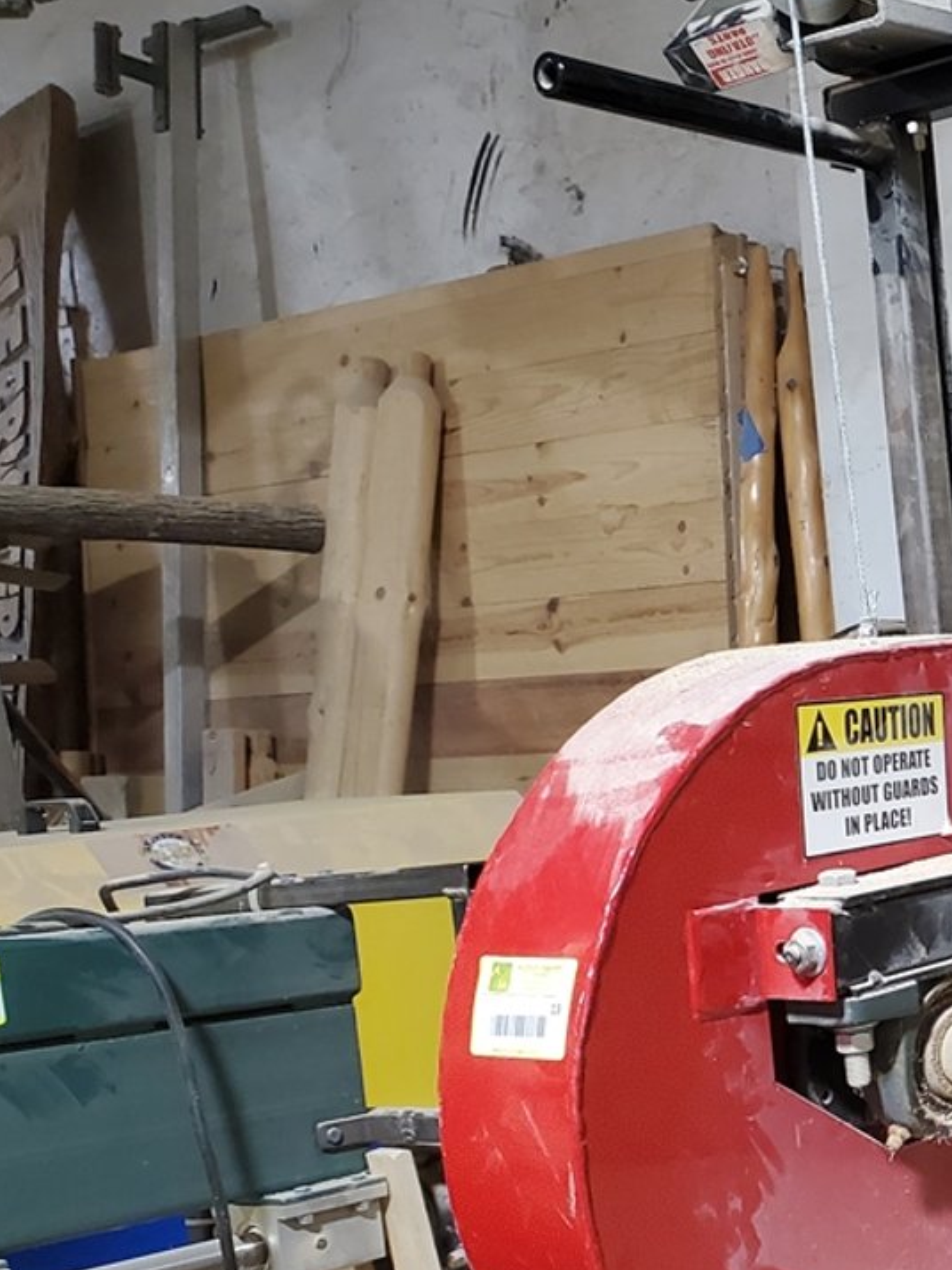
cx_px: 1280
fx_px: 2017
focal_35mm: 55
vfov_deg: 34.3
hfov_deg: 23.2
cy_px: 932
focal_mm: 4.3
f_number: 2.4
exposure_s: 1/40
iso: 400
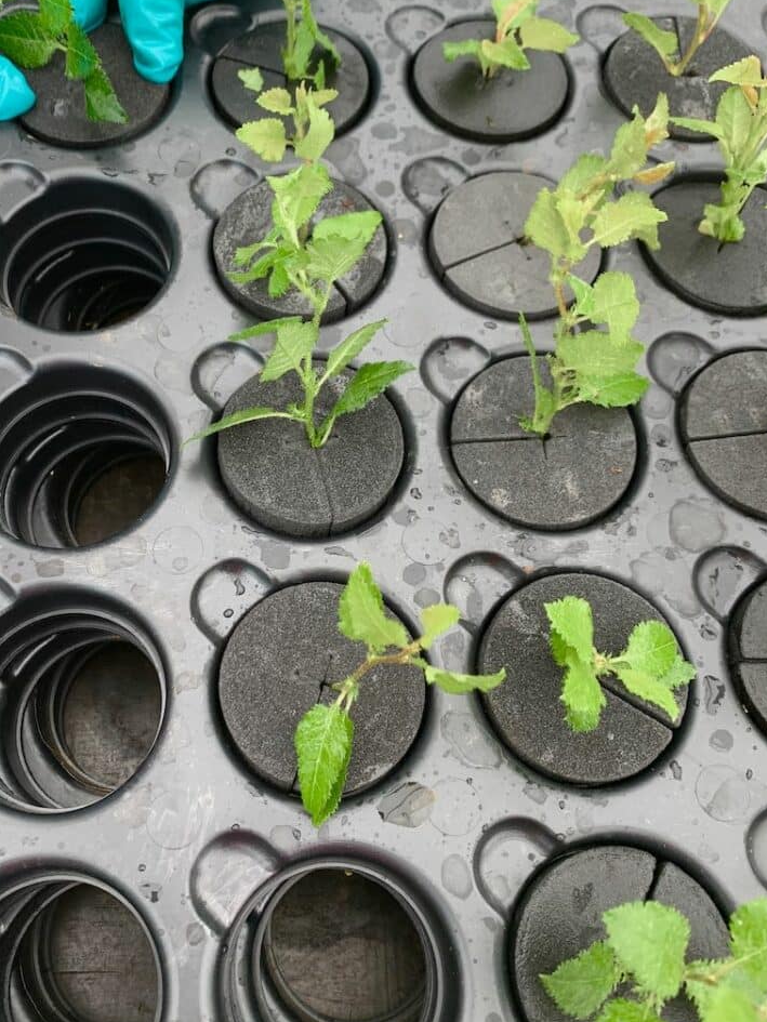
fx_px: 975
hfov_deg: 42.8
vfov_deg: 55.1
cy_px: 436
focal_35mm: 33
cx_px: 313
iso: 100
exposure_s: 1/70
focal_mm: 4.25
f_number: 1.8
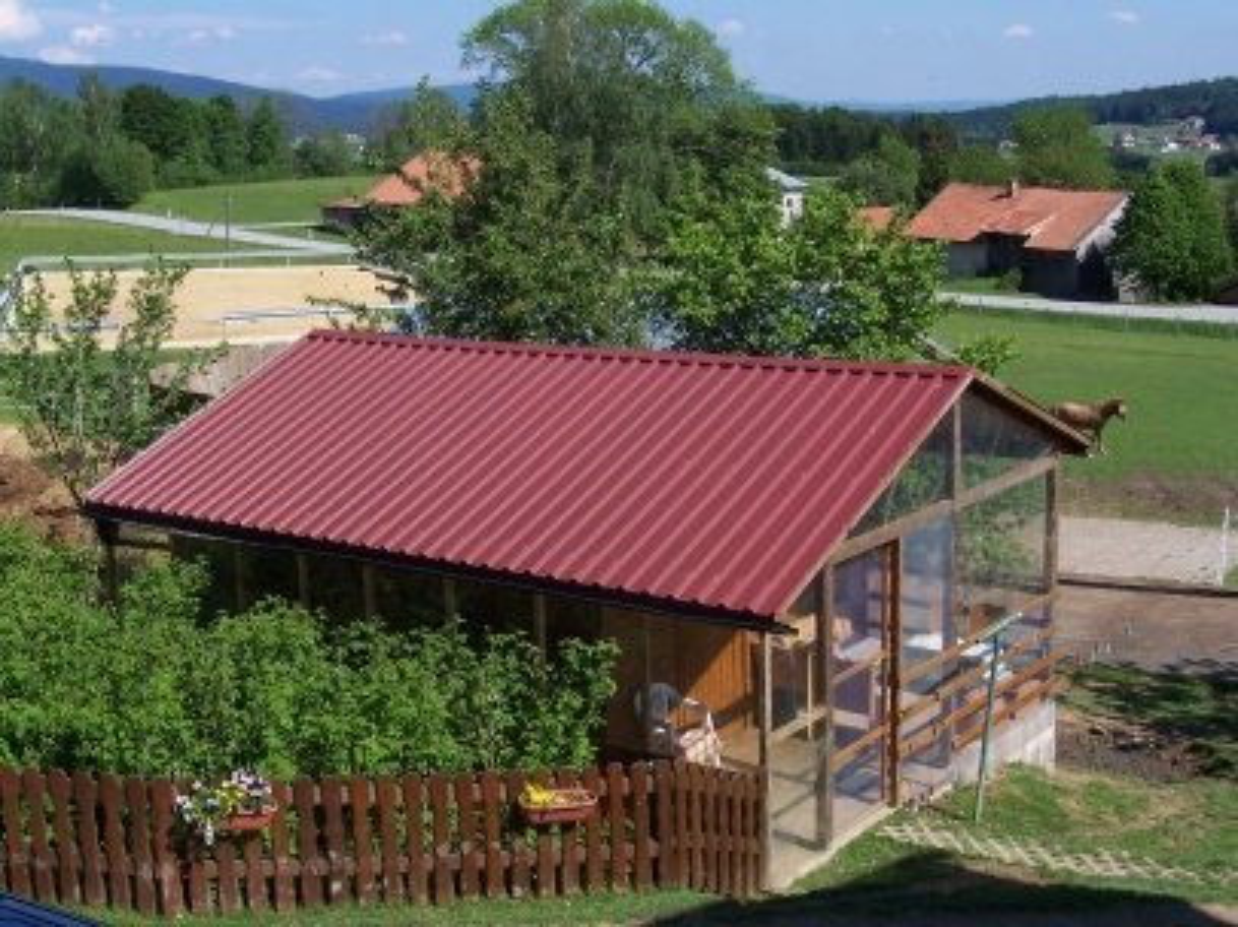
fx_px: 1644
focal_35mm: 46
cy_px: 464
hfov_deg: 41.3
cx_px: 619
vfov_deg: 31.5
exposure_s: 1/500
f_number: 5.6
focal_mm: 7
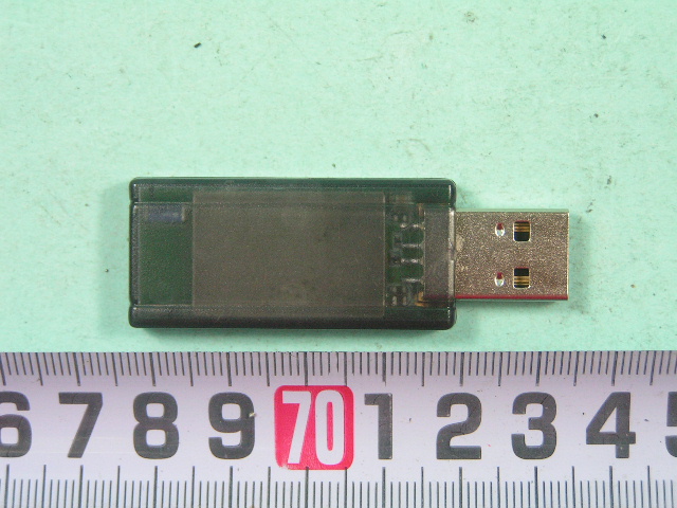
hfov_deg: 16.7
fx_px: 2308
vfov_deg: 12.6
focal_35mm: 118
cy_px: 254
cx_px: 338
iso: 125
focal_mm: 19.6
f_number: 3.2
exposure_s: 1/100
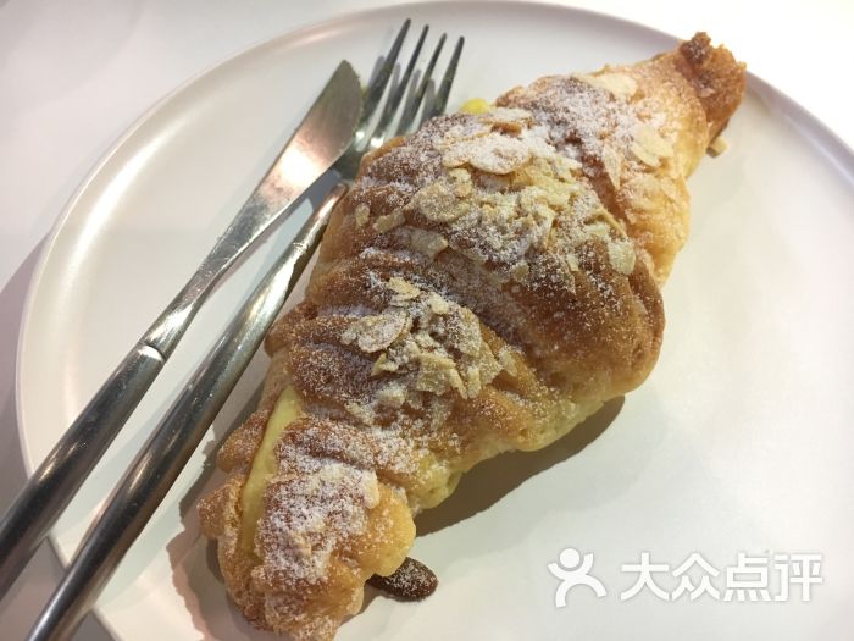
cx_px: 427
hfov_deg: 61.7
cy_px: 320
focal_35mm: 29
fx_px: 715
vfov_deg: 48.2
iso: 250
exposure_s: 1/33
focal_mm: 4.15
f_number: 2.2
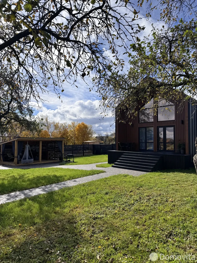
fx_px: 182
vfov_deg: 71.6
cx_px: 98
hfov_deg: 56.8
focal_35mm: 24
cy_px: 132
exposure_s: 1/4310
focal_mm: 6.76
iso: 80
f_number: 1.78
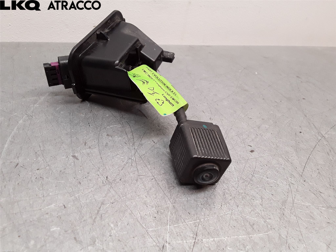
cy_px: 126
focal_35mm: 28
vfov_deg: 49.7
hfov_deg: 63.4
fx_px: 272
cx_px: 168
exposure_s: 1/100
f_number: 1.9
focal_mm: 2.91
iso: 100
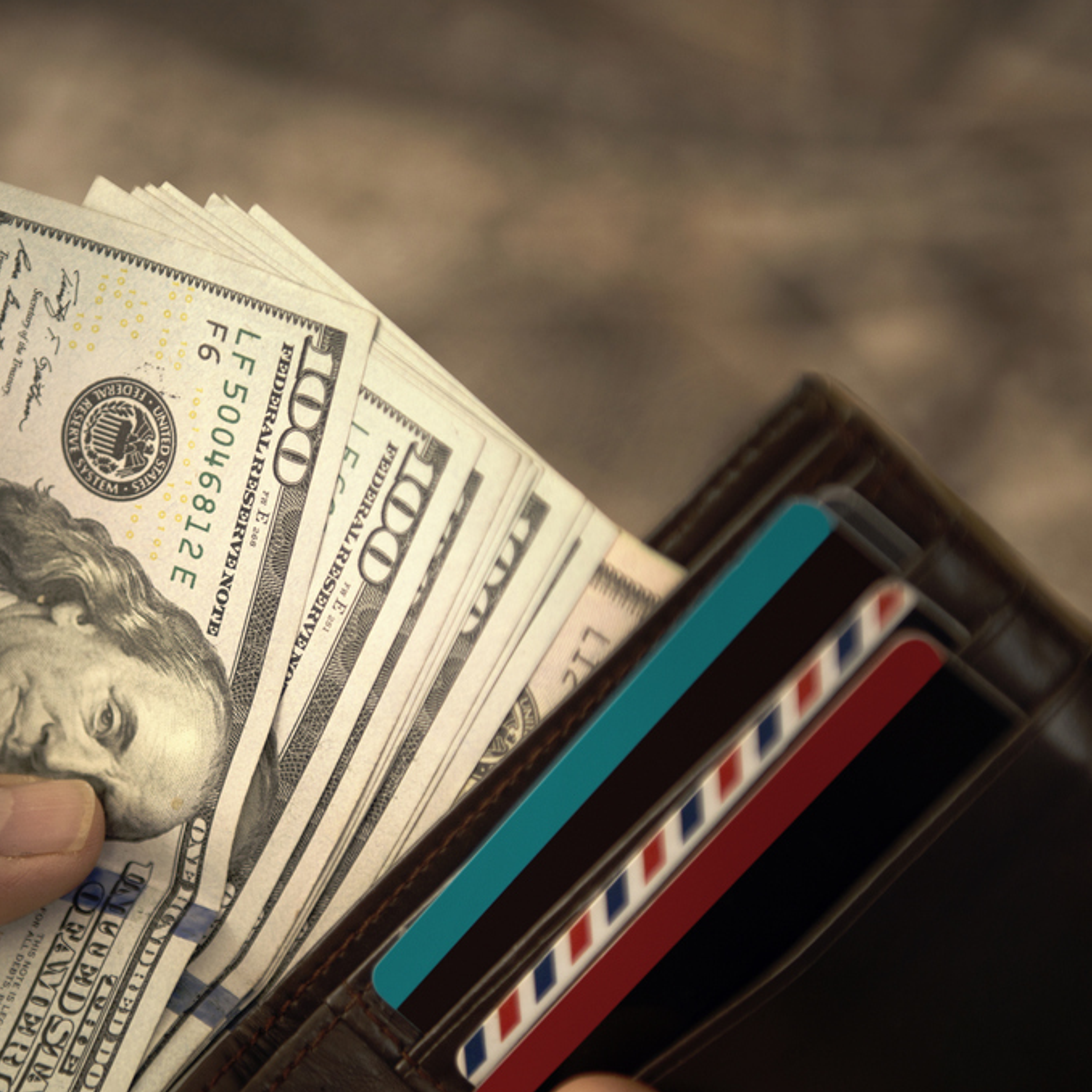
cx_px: 293
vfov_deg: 15.8
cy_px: 668
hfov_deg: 15.8
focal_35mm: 110
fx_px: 3926
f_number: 2.8
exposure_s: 1/400
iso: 250
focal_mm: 70
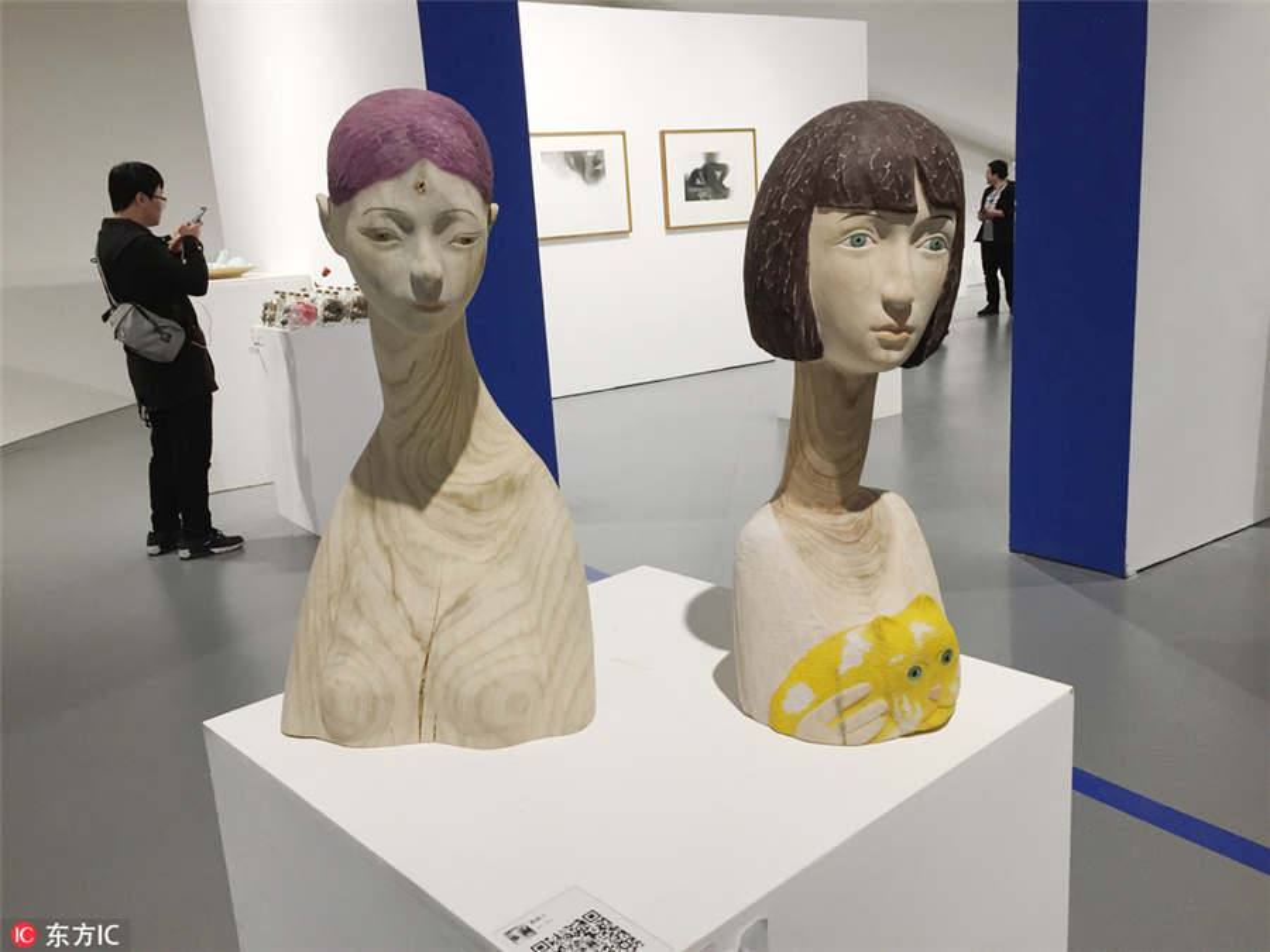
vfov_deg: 48.2
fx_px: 1064
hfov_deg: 61.7
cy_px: 476
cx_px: 635
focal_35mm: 29
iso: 40
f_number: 2.2
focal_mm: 4.15
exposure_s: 1/33
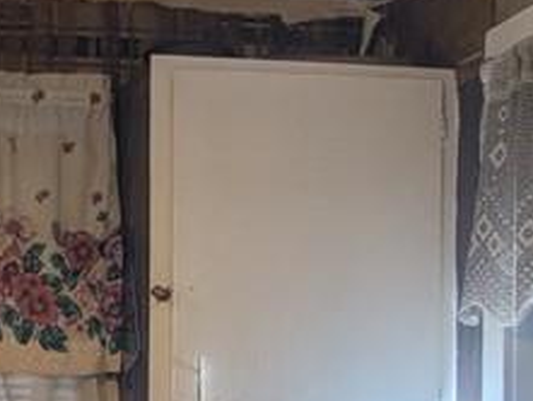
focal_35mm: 111
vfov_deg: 12.7
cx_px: -4
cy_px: 582
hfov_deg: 17.3
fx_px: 1710
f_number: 1.68
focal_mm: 6.9
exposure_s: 1/62.5
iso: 26
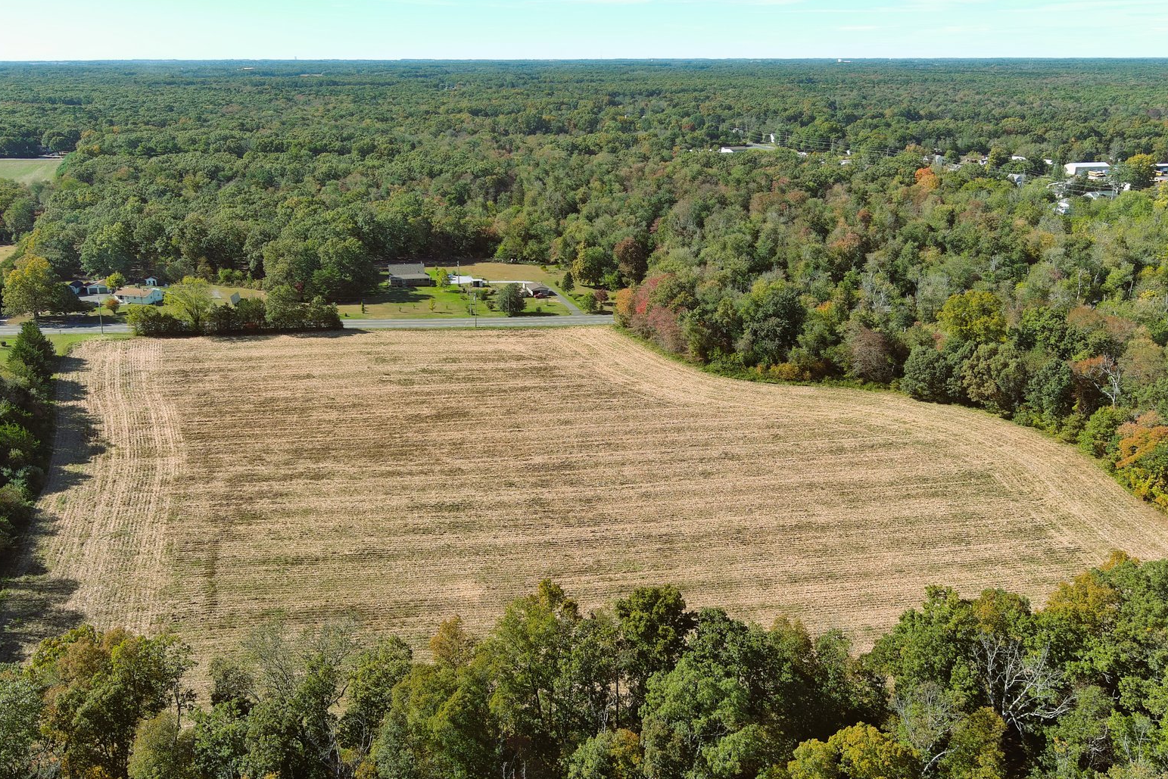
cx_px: 564
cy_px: 352
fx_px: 1038
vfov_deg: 41.1
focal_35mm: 32
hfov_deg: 58.7
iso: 100
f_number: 2.8
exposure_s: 1/640
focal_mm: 10.57
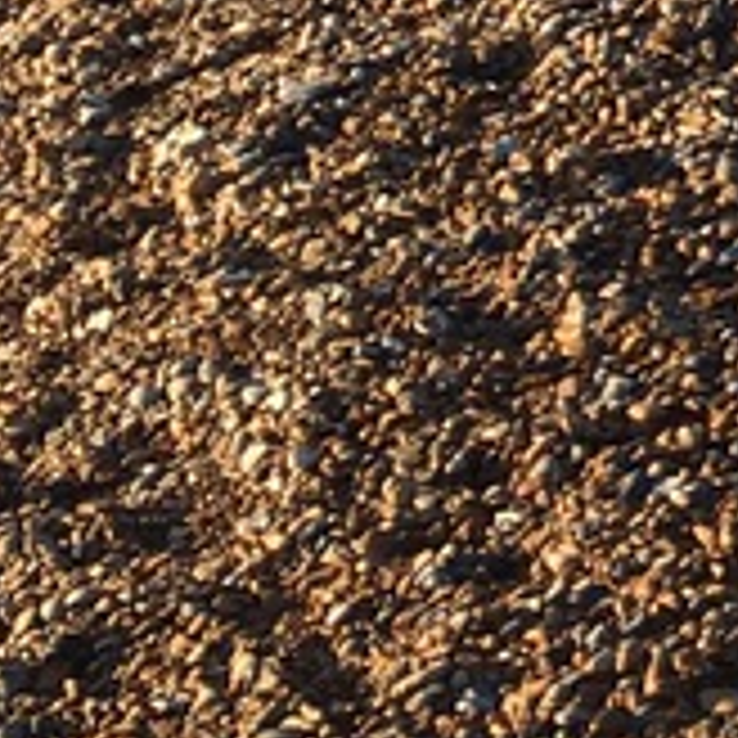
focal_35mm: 200
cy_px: -1256
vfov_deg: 7.9
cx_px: 1984
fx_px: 4824
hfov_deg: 7.9
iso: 25
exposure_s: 1/974
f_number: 2.2
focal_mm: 4.15
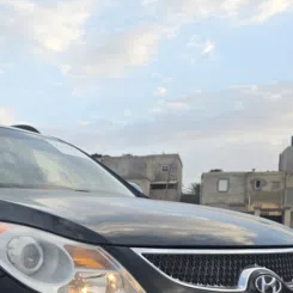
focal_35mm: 53
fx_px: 508
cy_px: 279
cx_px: 38
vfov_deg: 30.4
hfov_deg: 31.0
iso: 40
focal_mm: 6.3
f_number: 1.7
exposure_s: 1/180
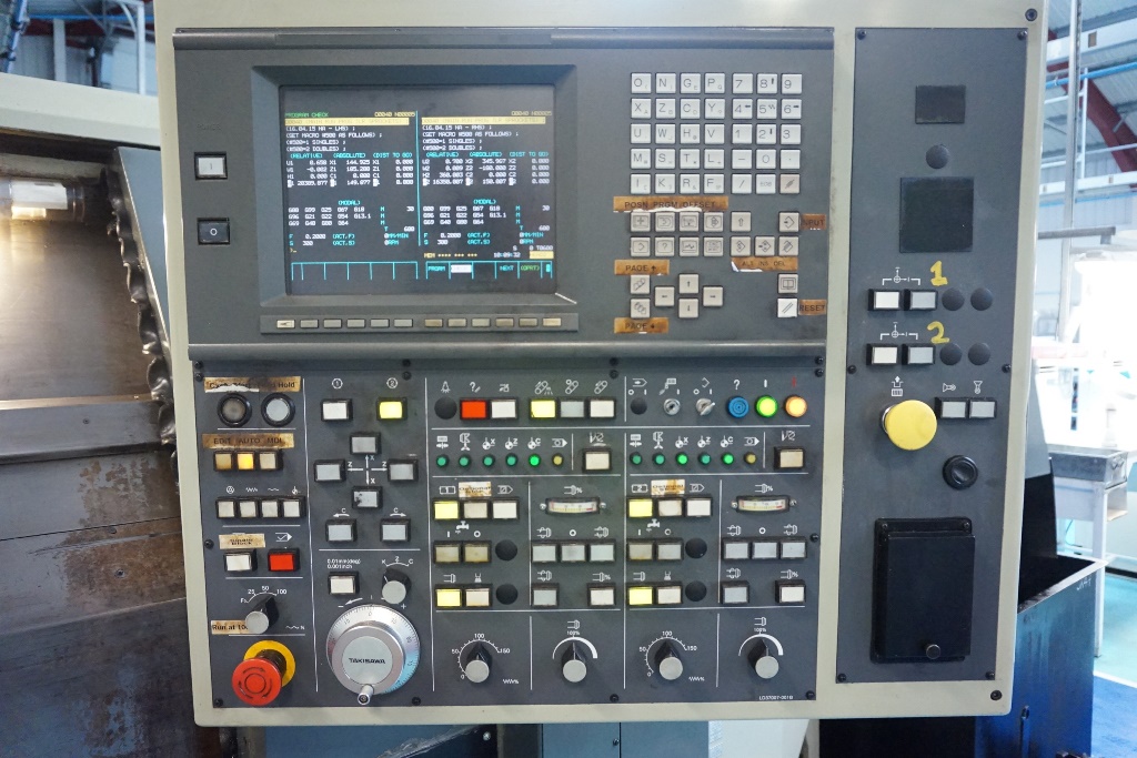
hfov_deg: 73.7
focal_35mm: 24
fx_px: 758
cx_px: 568
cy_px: 379
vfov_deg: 53.1
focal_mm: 16
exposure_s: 1/80
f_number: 3.5
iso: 3200
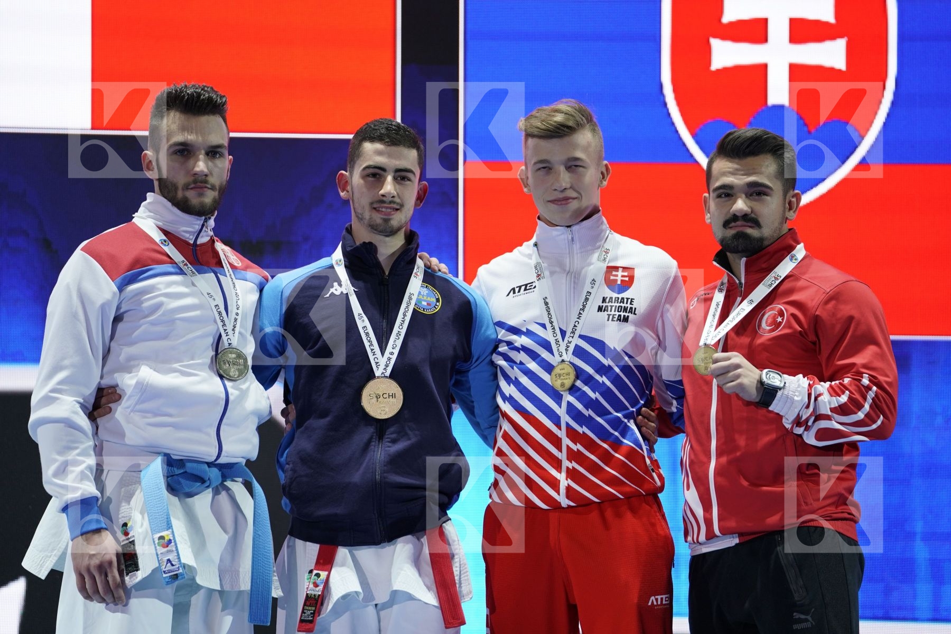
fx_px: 4570
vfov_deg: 7.9
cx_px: 476
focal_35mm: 173
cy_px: 317
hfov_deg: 11.9
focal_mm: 173
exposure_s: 1/250
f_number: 2.8
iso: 400
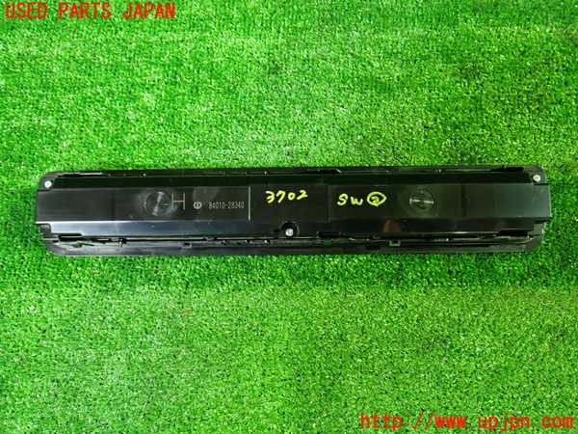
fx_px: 501
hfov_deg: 60.0
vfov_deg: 46.8
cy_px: 217
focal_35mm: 30
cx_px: 289
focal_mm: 5.4
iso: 800
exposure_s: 1/30
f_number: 2.3
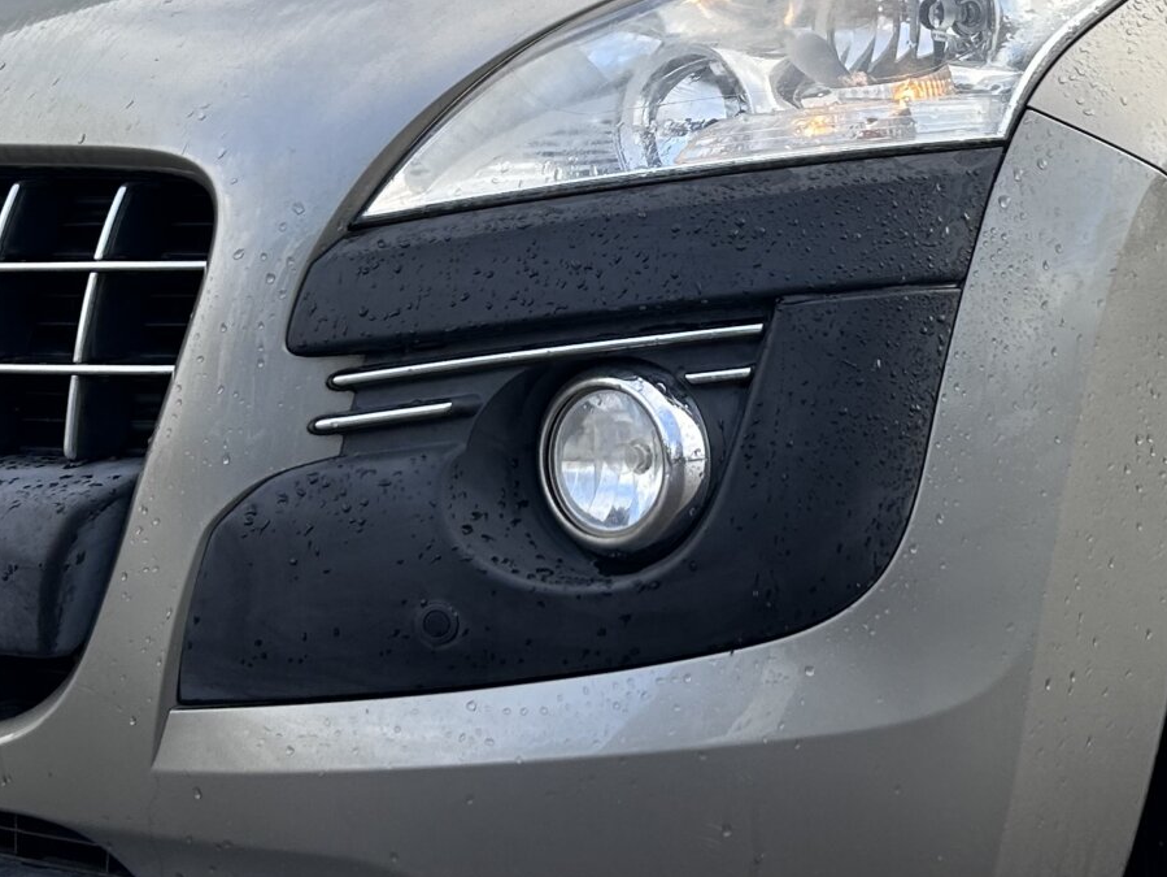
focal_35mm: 74
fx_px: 2496
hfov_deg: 26.2
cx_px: 763
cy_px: 144
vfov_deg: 19.7
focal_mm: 5.7
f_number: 1.5
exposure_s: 1/674
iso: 50
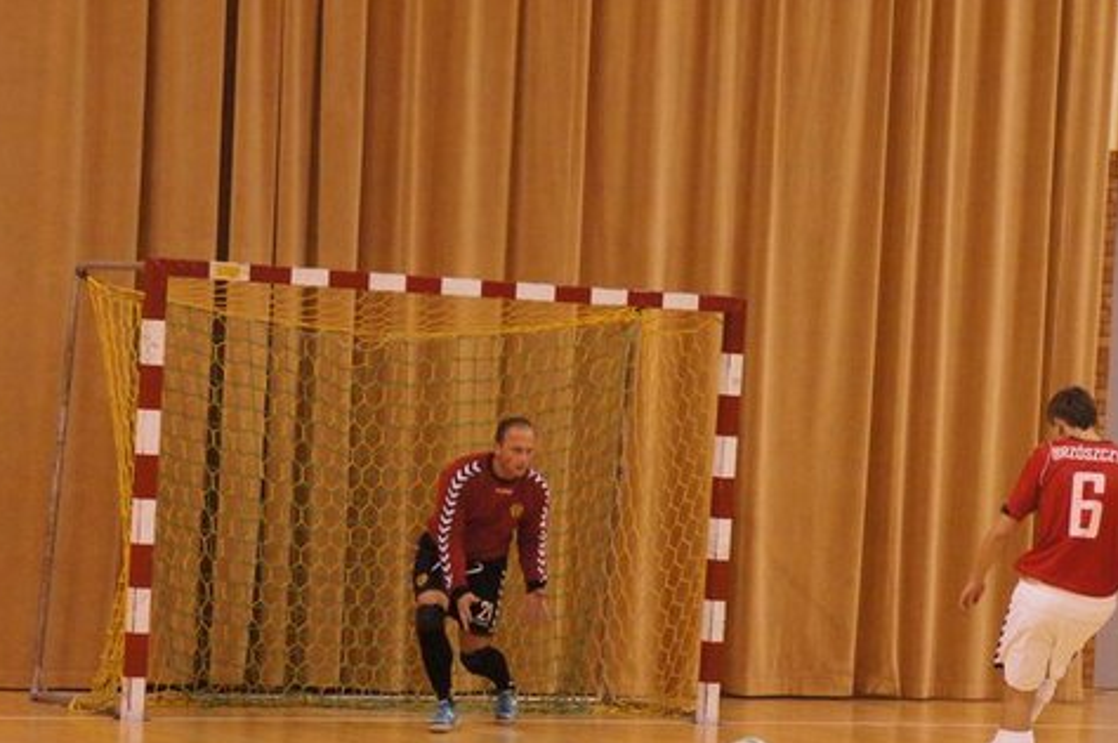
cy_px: 507
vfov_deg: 9.5
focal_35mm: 144
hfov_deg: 14.3
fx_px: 4467
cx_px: 616
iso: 6400
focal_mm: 70
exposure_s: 1/400
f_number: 6.3
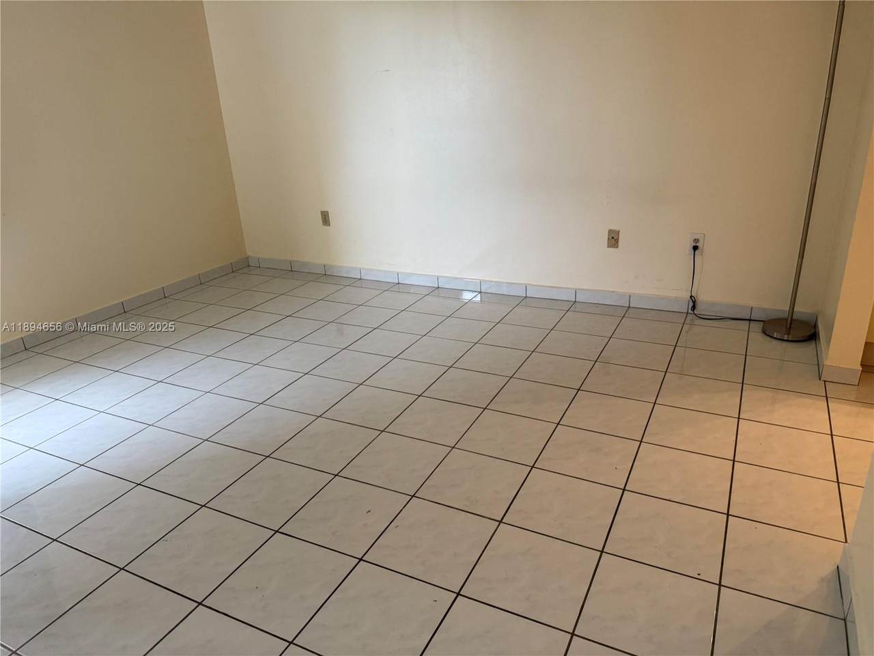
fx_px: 606
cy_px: 328
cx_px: 437
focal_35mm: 24
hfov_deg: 71.6
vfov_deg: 56.8
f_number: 1.78
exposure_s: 1/60
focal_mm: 6.76
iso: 320
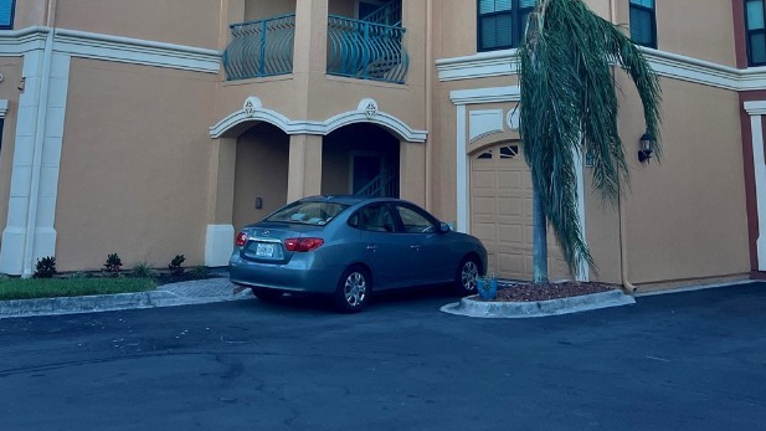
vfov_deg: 24.0
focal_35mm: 47
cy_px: -29
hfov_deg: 43.7
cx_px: 405
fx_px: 955
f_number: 1.5
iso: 50
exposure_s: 1/1209
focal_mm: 5.7
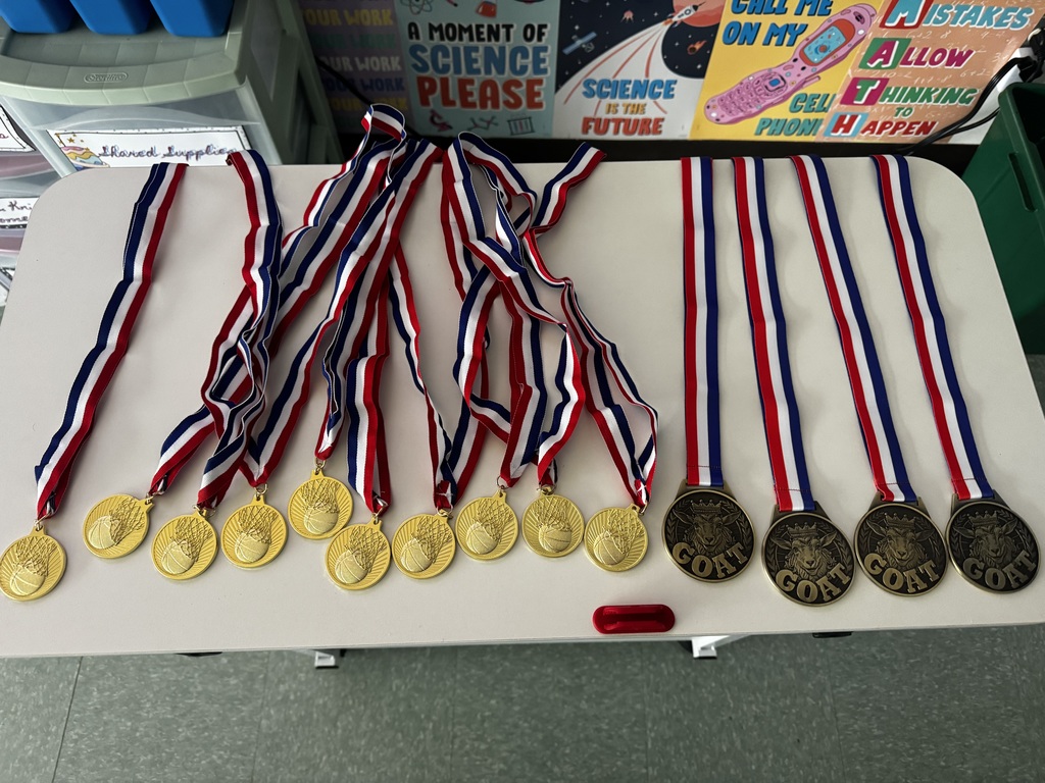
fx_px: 725
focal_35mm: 24
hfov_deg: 71.6
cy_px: 392
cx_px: 522
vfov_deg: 56.8
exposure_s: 1/60
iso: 400
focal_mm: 6.76
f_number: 1.78
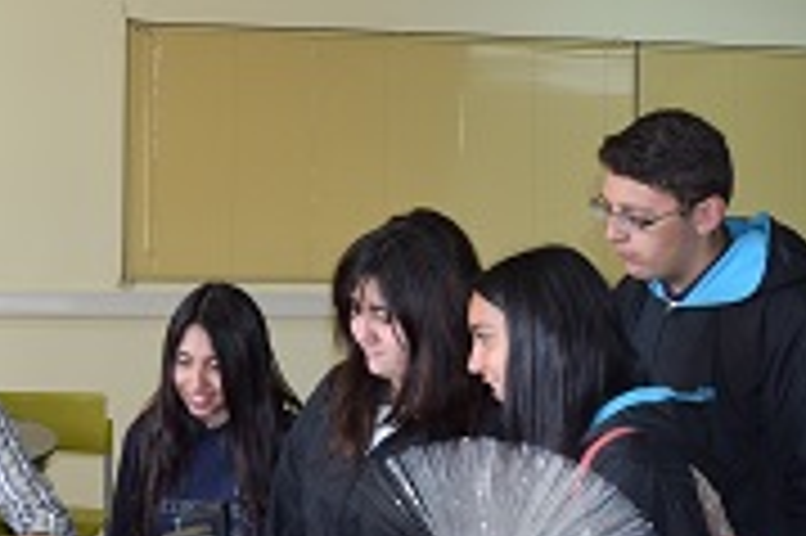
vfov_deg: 21.2
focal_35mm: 64
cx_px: 151
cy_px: 227
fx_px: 1432
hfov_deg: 30.6
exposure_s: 1/125
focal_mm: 18
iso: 800
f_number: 5.6
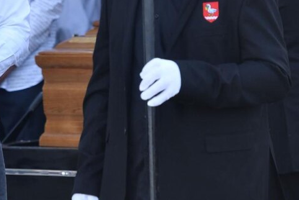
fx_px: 3571
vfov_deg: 3.2
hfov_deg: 4.8
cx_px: -14
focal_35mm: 430
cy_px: -10
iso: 400
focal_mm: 165
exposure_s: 1/1250
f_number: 5
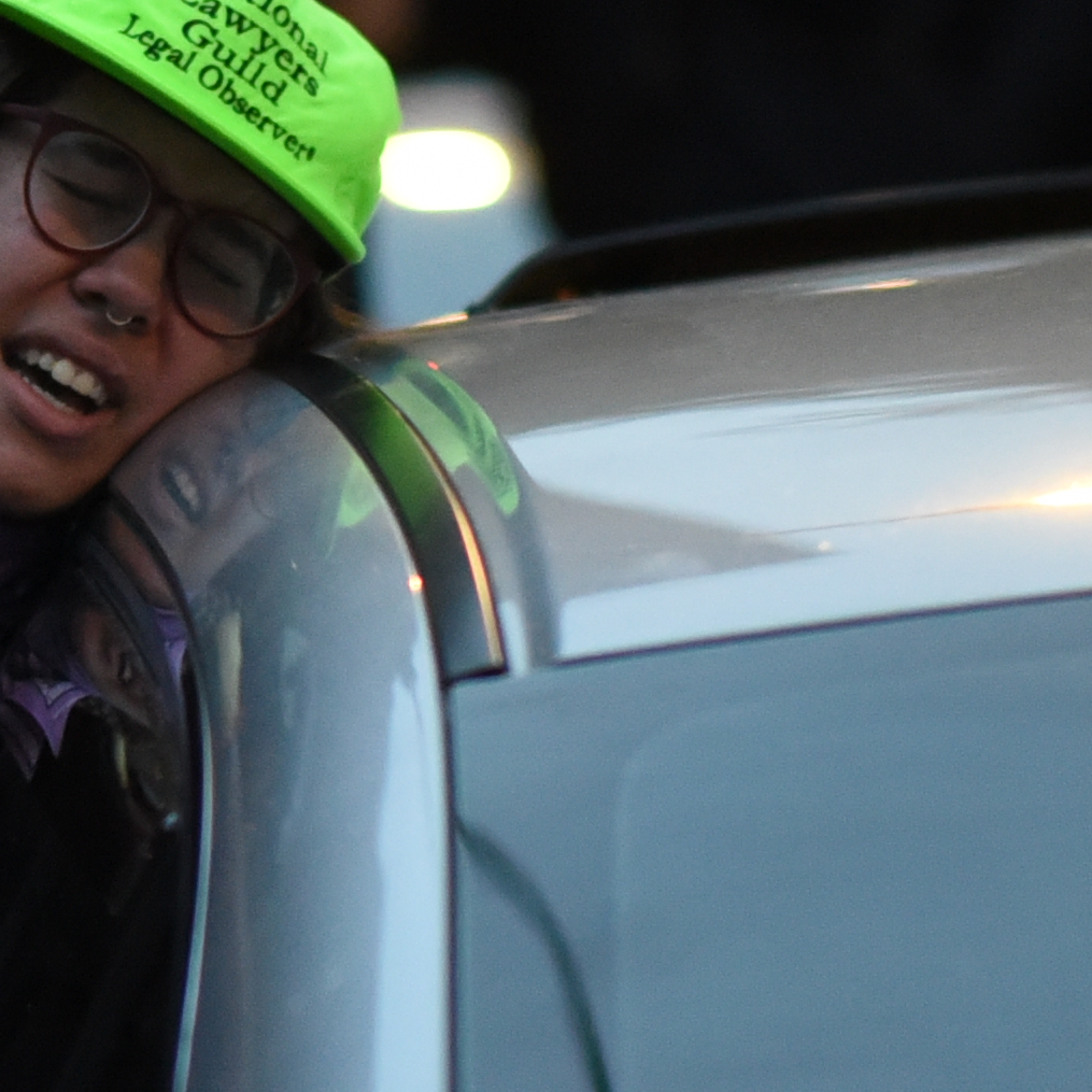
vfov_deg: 3.3
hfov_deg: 3.3
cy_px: 673
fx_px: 18880
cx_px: -326
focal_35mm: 529
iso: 2500
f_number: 1.4
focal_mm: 105
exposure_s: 1/800
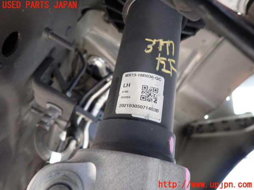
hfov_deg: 69.4
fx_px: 183
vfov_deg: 54.9
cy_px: 95
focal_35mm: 25
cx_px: 127
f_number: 2
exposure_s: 1/50
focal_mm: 4.5
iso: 200
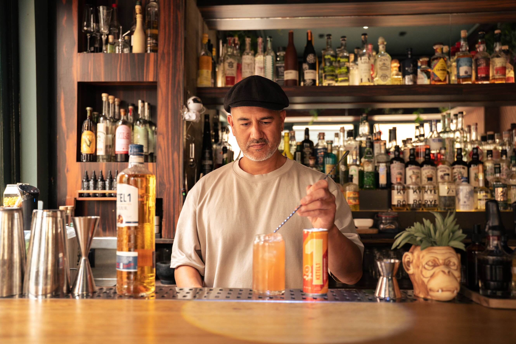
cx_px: 258
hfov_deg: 56.4
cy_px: 172
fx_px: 482
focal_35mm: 34
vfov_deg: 39.3
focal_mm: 33.6
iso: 640
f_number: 2.8
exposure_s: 1/200
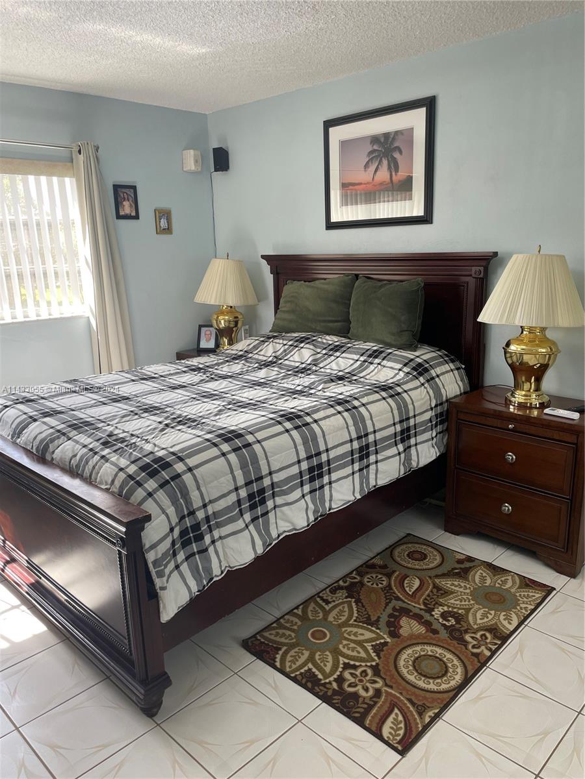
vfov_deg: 67.3
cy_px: 390
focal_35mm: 26
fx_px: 586
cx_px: 292
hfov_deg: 53.1
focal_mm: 4.2
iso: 50
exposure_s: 1/121
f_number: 1.6
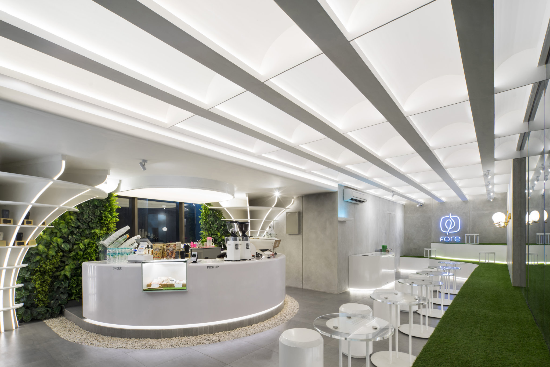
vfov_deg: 70.5
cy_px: 184
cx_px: 275
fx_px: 260
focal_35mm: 17
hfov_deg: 93.3
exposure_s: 1/2
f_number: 11
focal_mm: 17
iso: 80
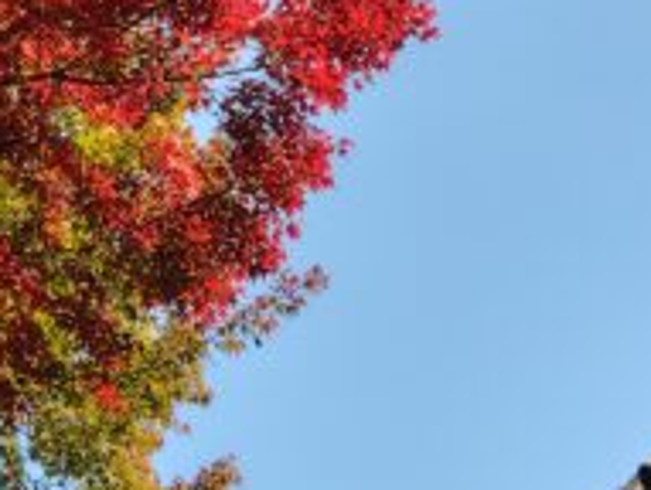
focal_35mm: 123
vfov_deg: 10.3
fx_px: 2318
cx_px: 143
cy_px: -718
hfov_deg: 15.9
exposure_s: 1/1757
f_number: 1.9
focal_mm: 5.6
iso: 50
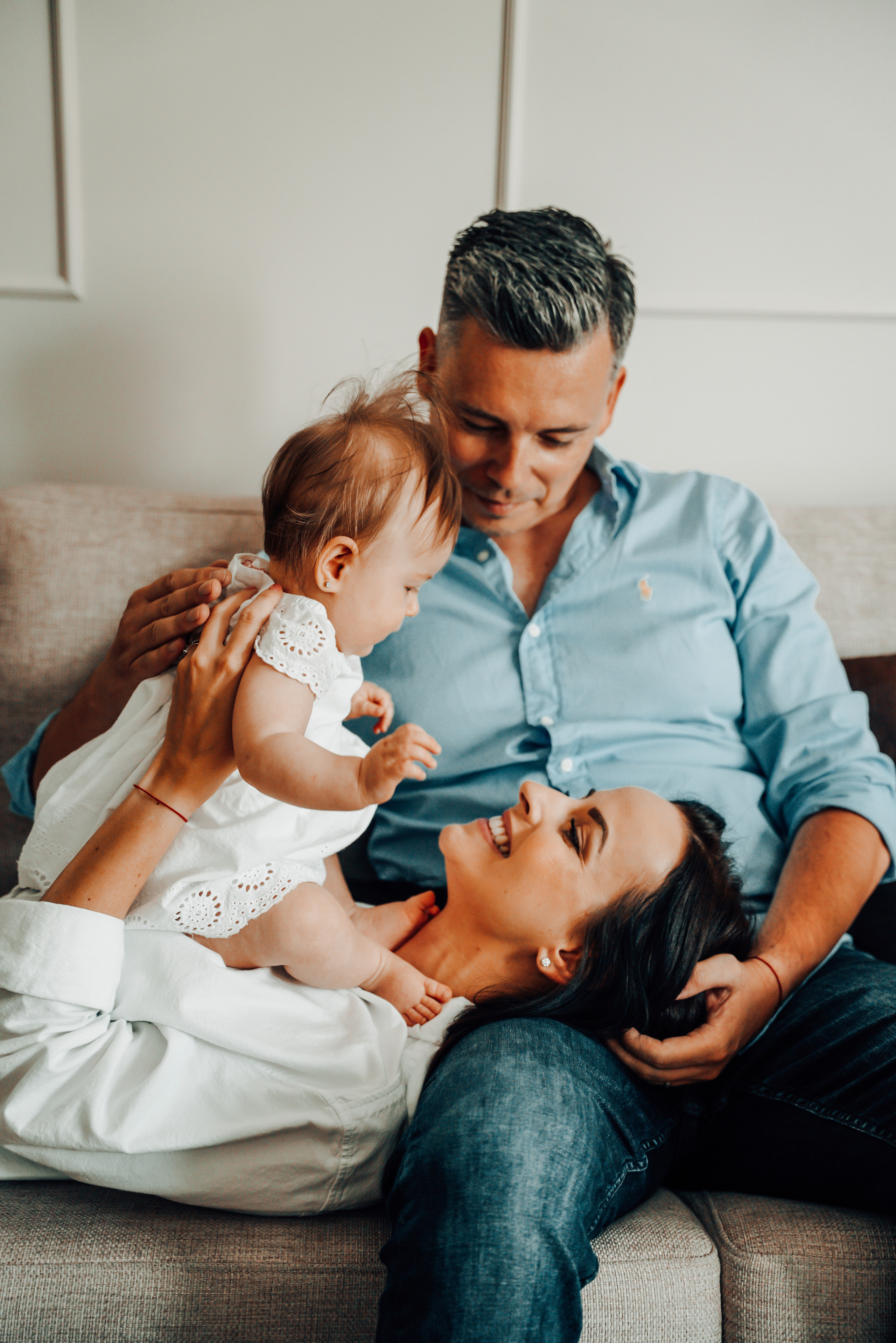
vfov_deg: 39.4
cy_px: 672
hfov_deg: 26.9
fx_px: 1877
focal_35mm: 50
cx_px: 448
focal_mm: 50.3
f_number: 2.8
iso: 1250
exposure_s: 1/160
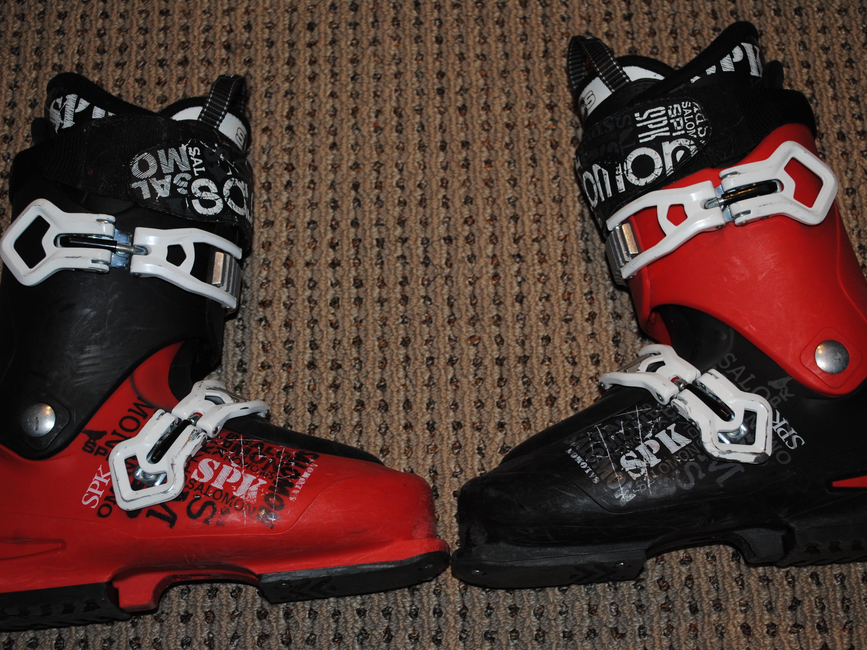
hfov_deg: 36.8
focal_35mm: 52
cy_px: 326
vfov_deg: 28.0
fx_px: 1302
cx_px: 435
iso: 200
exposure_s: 1/60
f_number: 4.8
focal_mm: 32
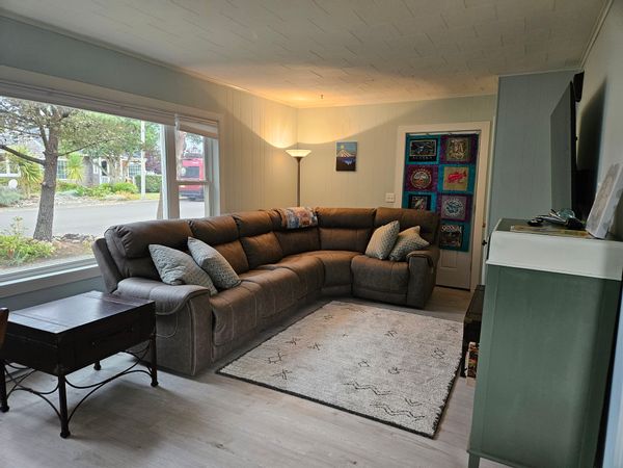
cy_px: 234
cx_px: 312
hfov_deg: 73.9
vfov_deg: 58.9
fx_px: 414
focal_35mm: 23
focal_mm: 5.4
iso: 320
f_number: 1.8
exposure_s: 1/120
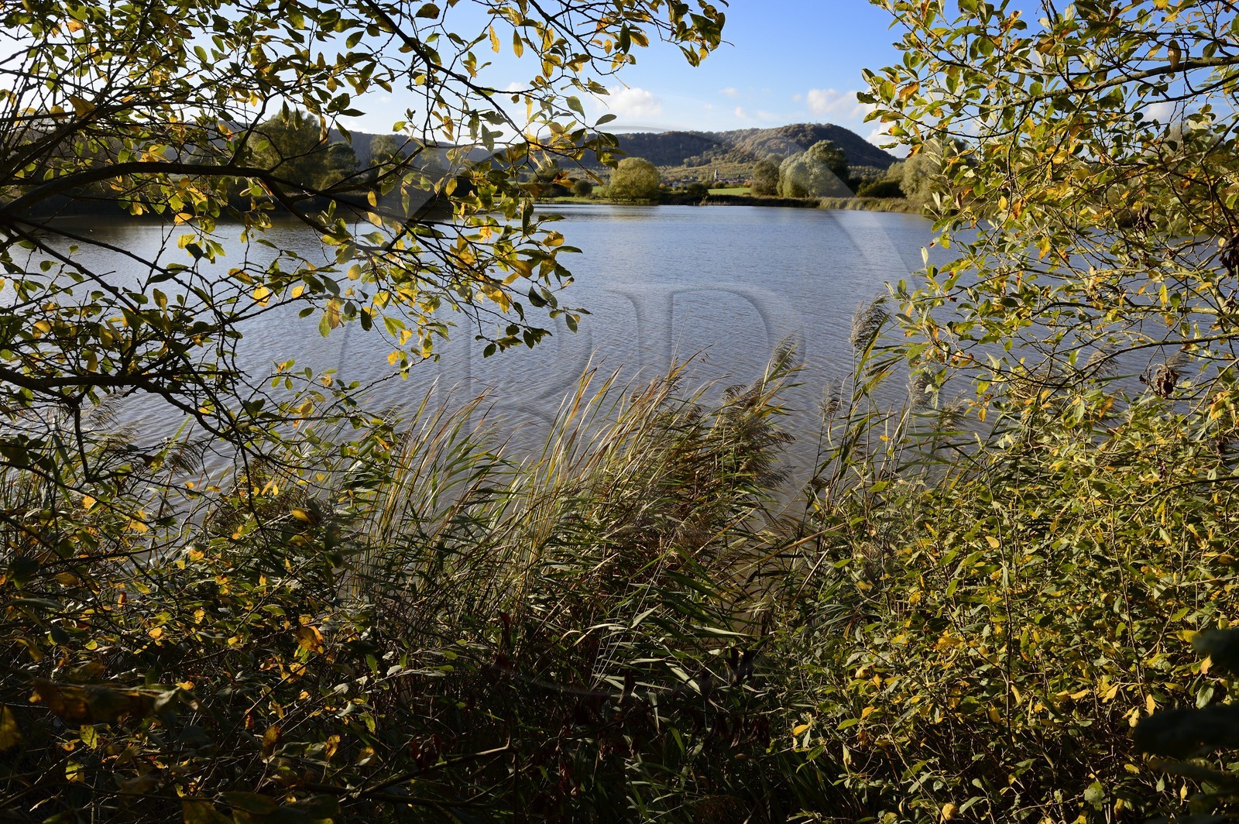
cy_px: 412
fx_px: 825
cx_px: 620
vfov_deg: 53.1
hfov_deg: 73.8
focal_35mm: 24
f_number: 11
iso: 200
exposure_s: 1/160
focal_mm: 24
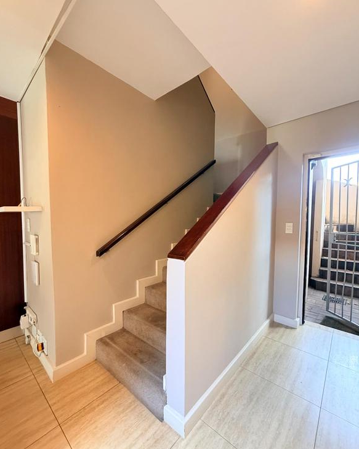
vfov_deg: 96.8
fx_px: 199
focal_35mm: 15
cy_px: 232
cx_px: 181
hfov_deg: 84.0
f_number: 2.2
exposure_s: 1/100
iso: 320
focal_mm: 2.22
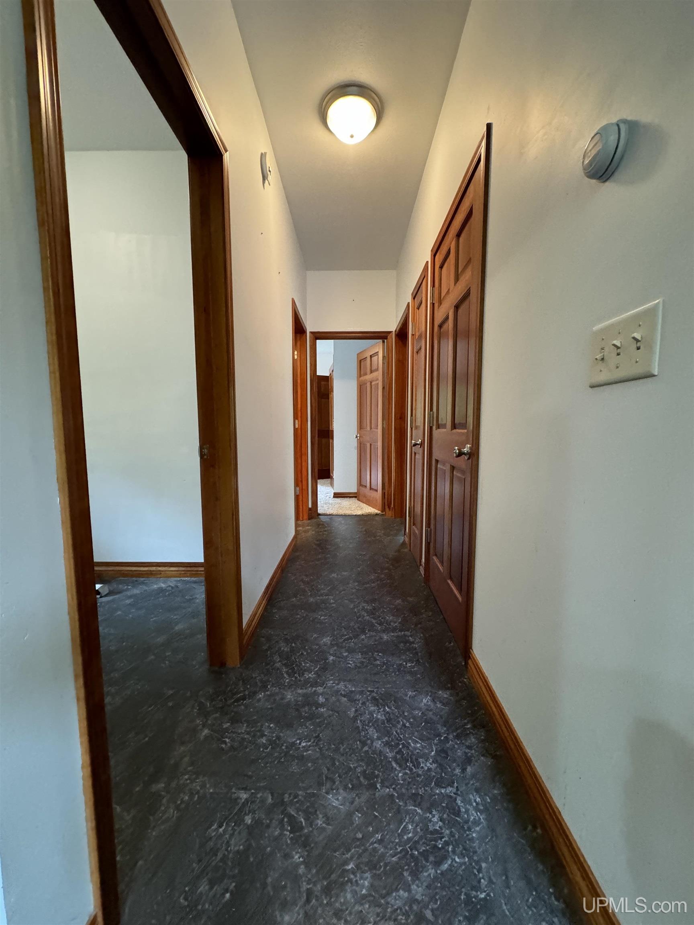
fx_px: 374
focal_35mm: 14
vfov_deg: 102.1
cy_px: 462
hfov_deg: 85.7
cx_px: 347
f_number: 2.2
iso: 800
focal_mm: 2.22
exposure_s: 1/60
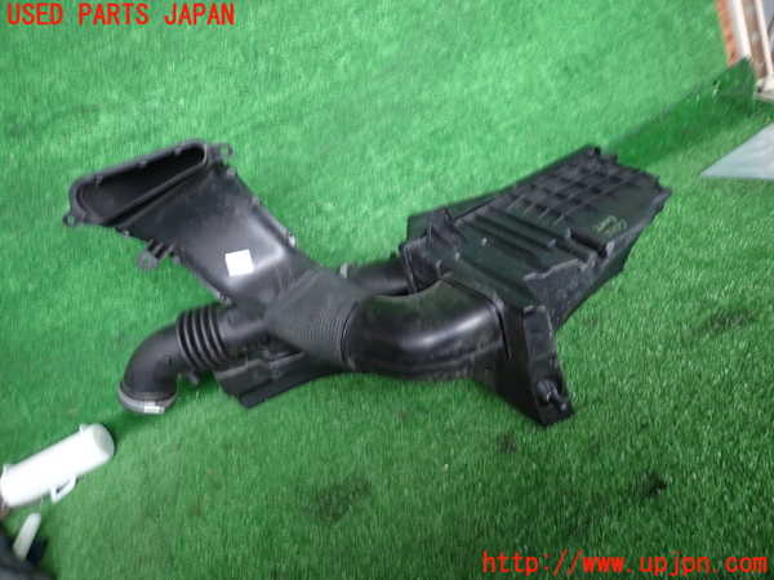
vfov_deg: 54.9
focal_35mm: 25
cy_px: 290
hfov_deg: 69.4
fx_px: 559
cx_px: 387
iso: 200
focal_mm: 4.5
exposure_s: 1/30
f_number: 2
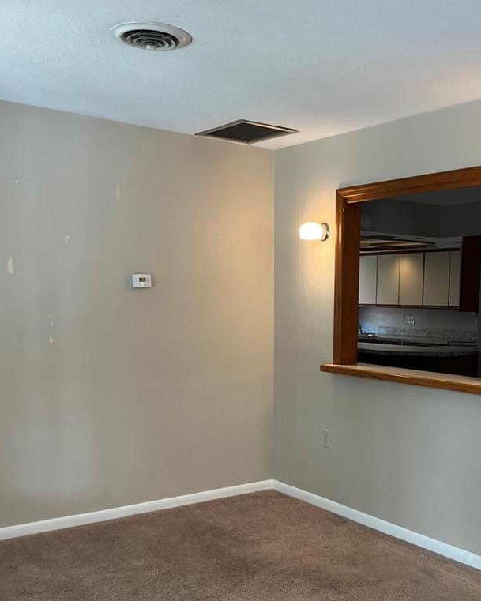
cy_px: 378
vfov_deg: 45.4
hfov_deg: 36.7
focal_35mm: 40
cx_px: 340
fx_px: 712
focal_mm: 5.1
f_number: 1.6
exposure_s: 1/120
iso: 100
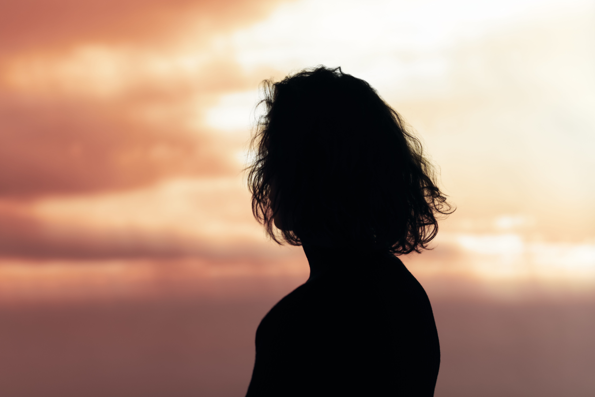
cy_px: 198
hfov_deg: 23.9
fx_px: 1405
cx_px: 298
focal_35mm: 85
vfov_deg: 16.1
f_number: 2.5
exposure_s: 1/2
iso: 64
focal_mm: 85
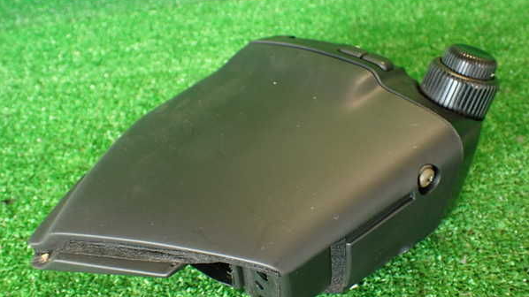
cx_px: 264
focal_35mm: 35
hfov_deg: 56.6
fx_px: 491
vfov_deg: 33.7
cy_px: 164
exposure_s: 1/30
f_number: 2.4
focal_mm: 5.79
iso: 250
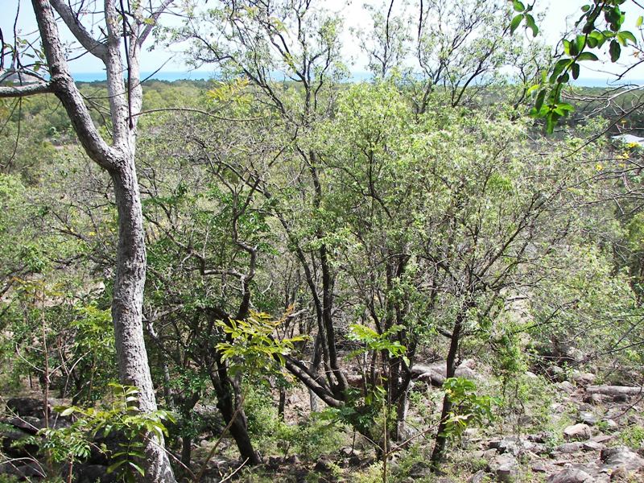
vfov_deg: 39.7
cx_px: 322
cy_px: 242
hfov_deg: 51.4
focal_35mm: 36
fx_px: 670
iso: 50
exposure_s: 1/400
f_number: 2.8
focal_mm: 6
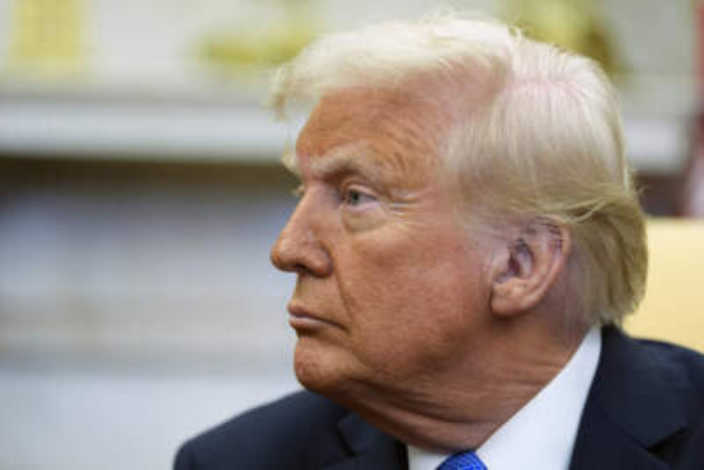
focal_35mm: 171
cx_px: 352
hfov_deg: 12.0
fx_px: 3345
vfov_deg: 8.0
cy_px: 235
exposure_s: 1/400
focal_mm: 171
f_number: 2.8
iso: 2000
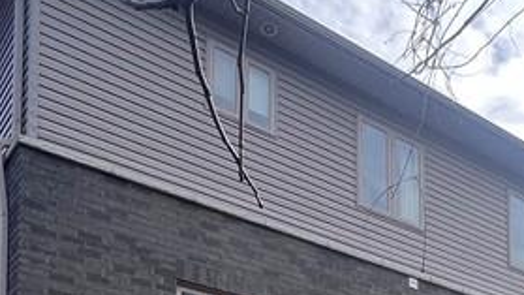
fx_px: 723
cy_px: 530
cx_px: 507
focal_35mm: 52
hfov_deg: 36.4
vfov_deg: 18.2
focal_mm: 1.57
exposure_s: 1/717
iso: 32
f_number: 1.8
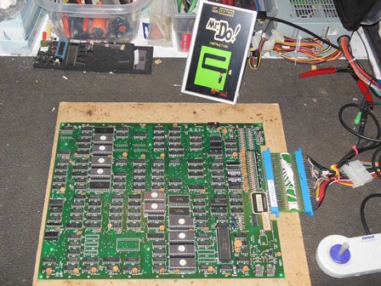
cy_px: 143
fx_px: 473
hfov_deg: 43.9
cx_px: 190
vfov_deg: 33.6
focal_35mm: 43
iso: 200
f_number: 3.8
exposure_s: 1/30
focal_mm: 7.7
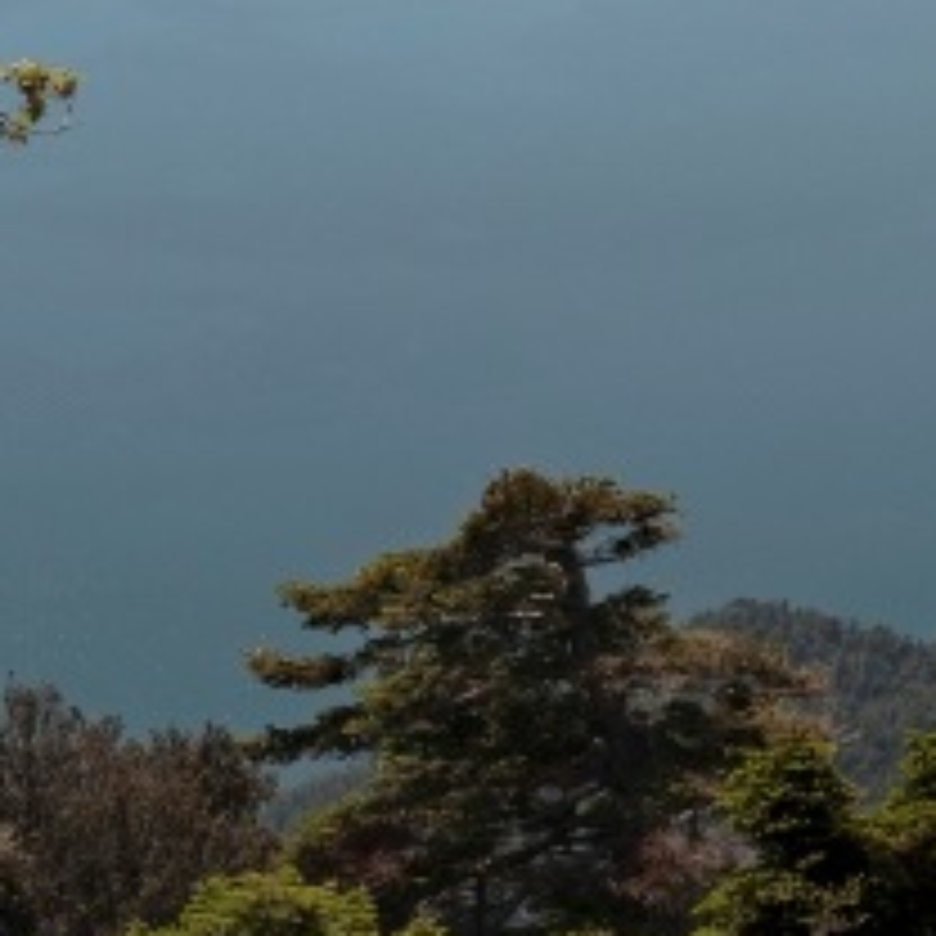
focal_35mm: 209
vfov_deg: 8.3
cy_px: -29
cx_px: 1206
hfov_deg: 8.3
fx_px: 6394
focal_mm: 50
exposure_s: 1/400
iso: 200
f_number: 11
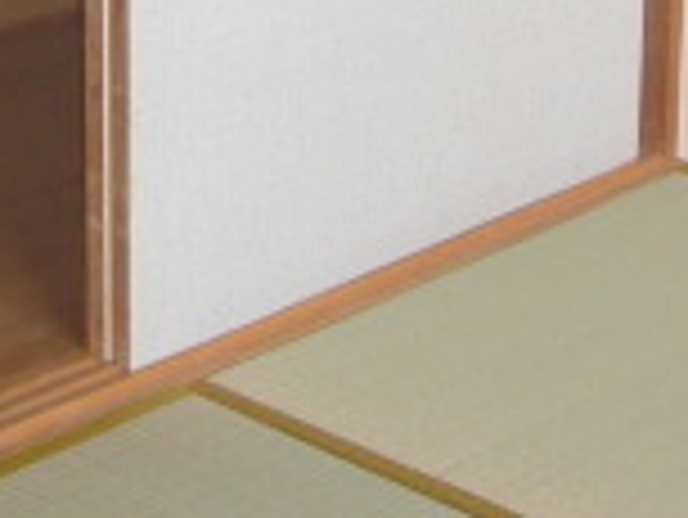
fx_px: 3163
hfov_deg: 12.4
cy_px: -455
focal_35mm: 159
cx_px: 270
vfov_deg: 8.9
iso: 100
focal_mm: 7.9
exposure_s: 1/125
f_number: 2.8
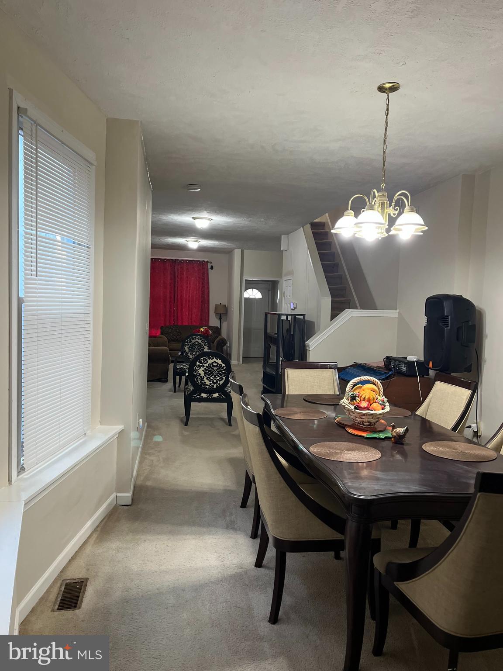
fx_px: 504
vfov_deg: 67.3
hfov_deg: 53.1
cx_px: 252
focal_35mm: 26
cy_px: 336
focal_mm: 5.1
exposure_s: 1/60
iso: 160
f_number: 1.6
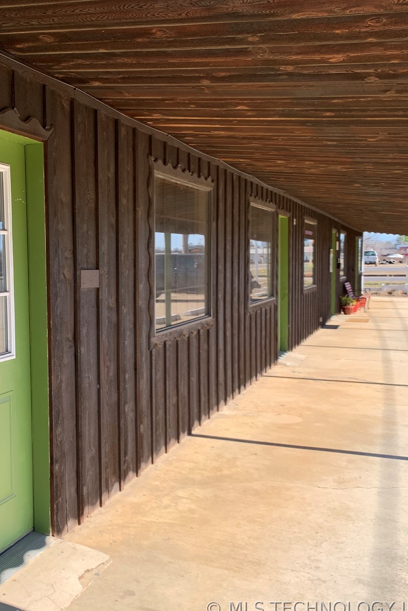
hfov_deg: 34.6
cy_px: 309
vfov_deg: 51.9
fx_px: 629
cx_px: 68
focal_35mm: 37
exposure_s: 1/911
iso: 25
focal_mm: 4.25
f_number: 1.8
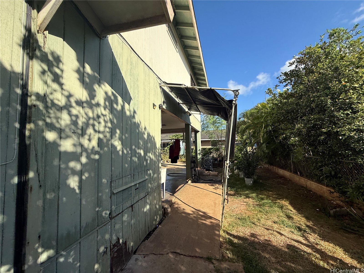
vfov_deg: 85.7
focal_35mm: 14
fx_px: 147
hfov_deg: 102.1
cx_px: 182
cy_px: 136
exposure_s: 1/1464
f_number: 2.2
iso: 64
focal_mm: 2.22
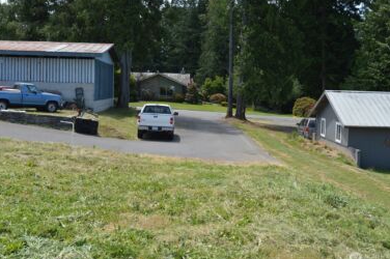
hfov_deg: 38.9
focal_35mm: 51
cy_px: 130
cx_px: 201
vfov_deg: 26.4
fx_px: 552
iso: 100
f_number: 8
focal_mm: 32
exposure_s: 1/250
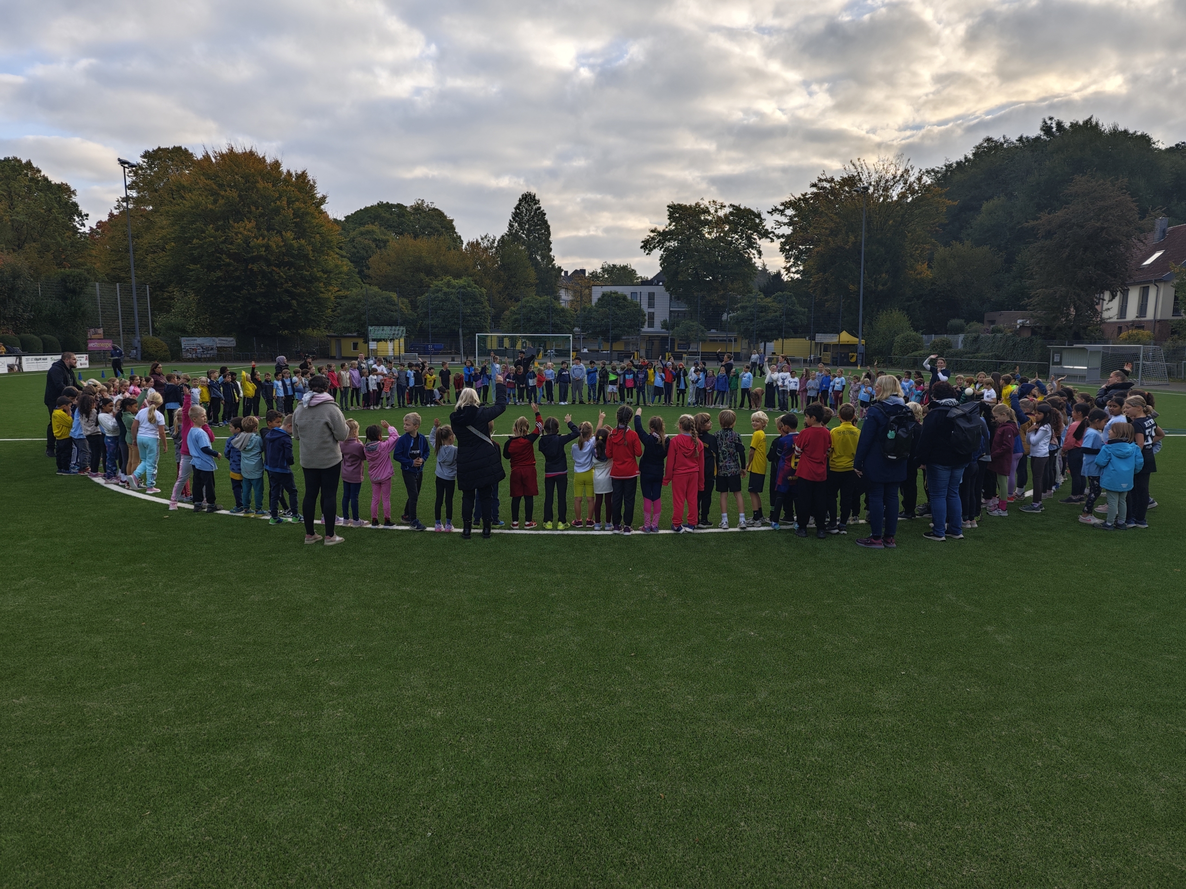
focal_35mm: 23
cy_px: 444
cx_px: 593
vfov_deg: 58.9
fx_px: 788
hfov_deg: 73.9
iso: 50
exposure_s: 1/500
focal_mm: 6.55
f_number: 1.6
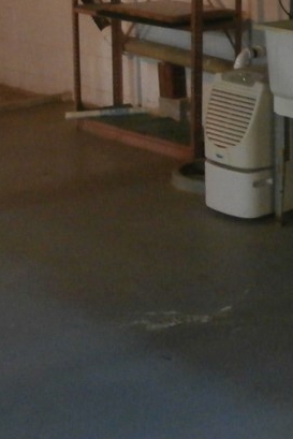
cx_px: 482
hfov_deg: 12.9
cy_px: 60
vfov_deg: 20.3
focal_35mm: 99
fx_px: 1208
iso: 800
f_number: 3.9
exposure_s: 1/8
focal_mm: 6.67
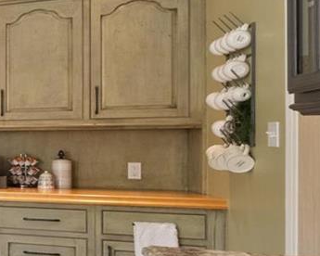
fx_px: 578
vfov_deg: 24.9
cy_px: 151
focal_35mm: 61
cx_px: -394
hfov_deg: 16.7
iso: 400
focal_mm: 7
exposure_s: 1/4
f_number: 10
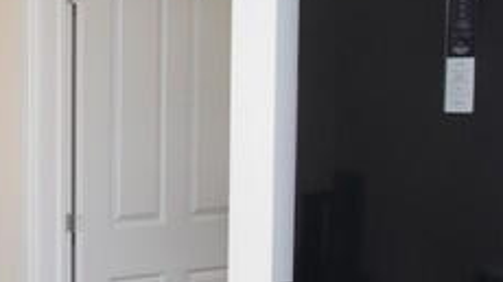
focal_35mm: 70
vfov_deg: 17.2
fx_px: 933
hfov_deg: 22.3
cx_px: -330
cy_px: 172
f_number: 4.5
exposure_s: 1/60
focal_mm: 10
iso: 450
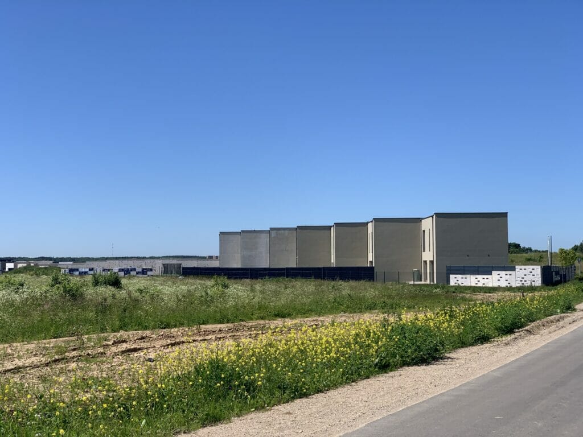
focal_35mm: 52
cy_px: 218
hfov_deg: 36.8
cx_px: 292
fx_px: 876
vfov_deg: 28.0
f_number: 2.4
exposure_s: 1/1370
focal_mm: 6
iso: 16
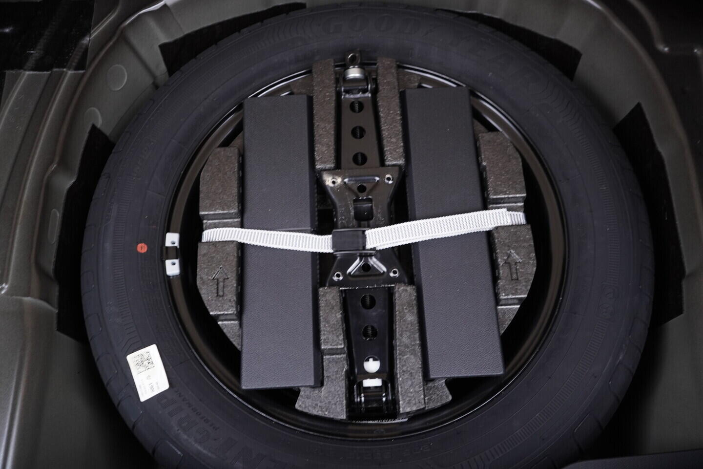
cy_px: 234
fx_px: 703
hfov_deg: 53.1
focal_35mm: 36
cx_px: 352
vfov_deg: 36.9
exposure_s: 1/40
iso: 400
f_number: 2.8
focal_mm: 24
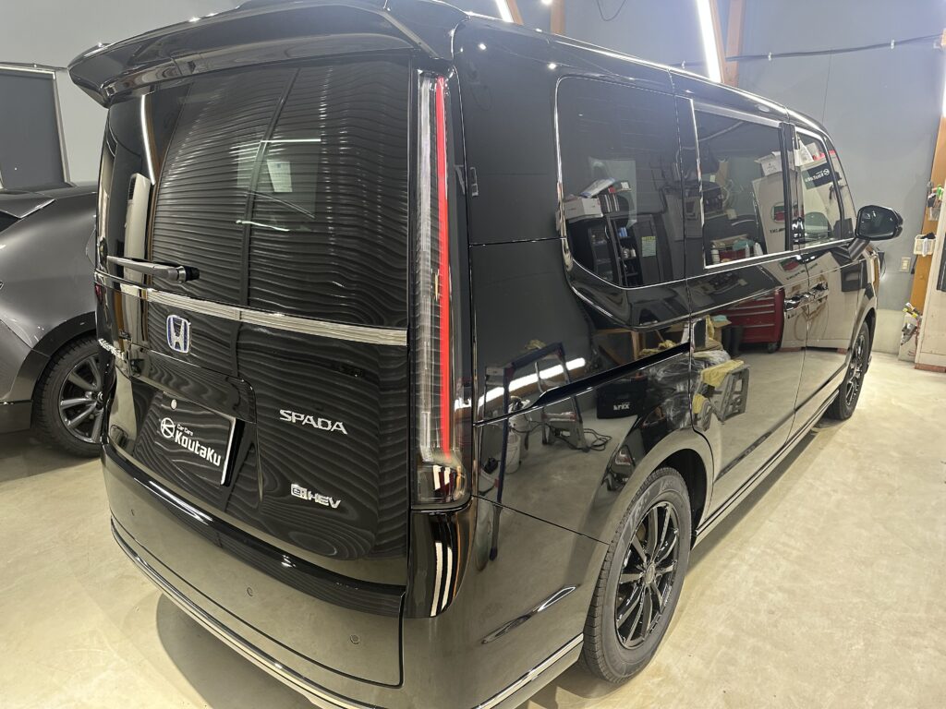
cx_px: 473
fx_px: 656
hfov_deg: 71.6
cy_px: 354
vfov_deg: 56.8
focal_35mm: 24
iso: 200
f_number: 1.78
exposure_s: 1/60
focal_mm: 6.86
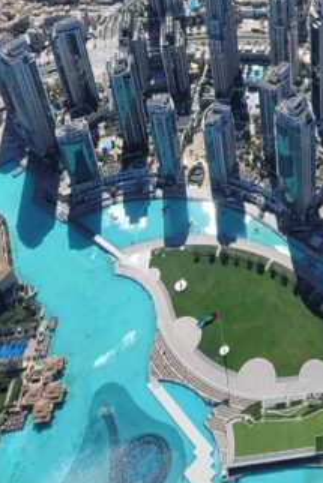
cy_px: -80
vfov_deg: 36.4
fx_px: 578
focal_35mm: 43
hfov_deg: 28.3
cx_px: 359
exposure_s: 1/2537
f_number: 2.2
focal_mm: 2.2
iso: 64
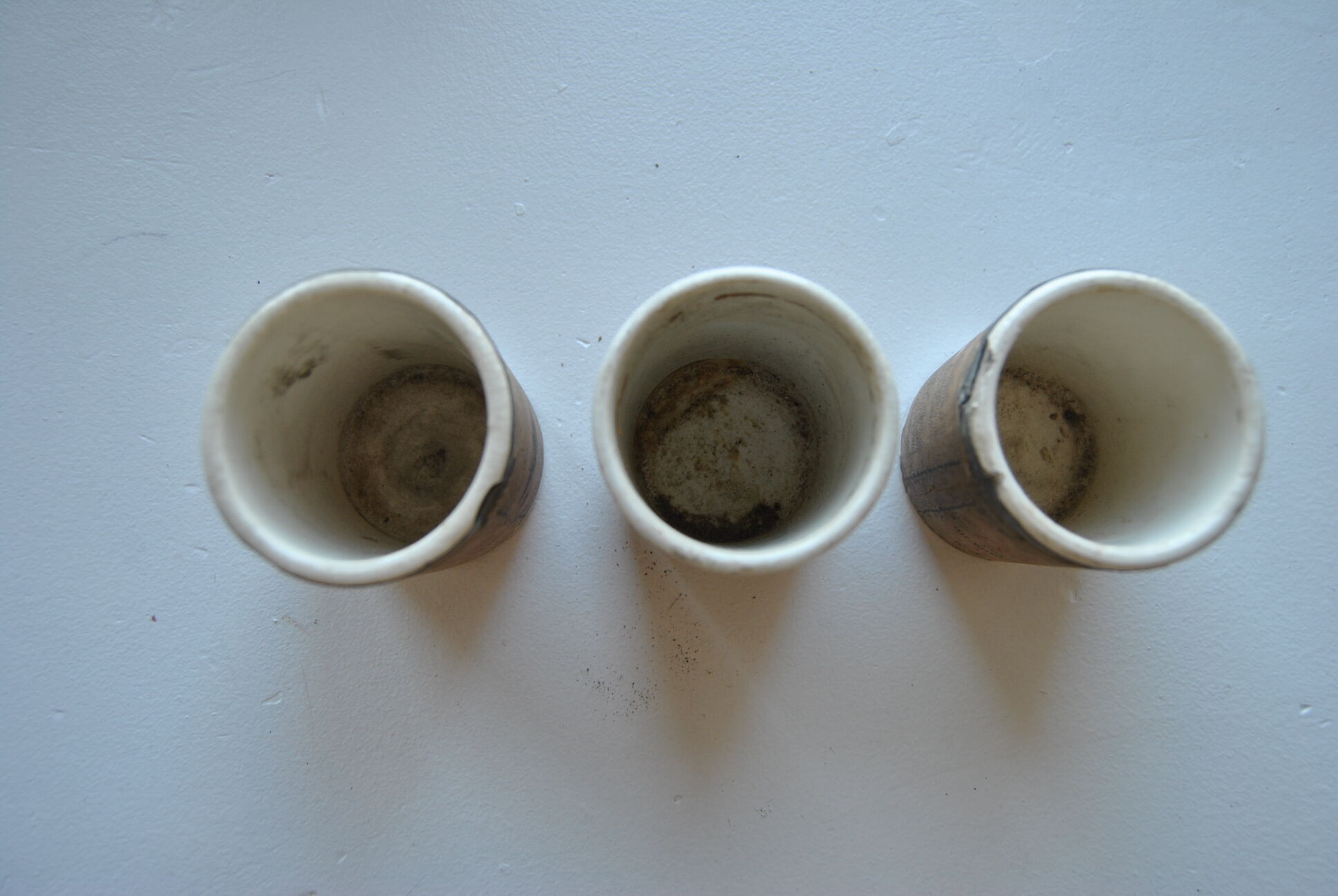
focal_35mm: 30
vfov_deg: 43.7
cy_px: 448
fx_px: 1116
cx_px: 669
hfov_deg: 61.9
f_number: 4.5
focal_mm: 20
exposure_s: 1/80
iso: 200
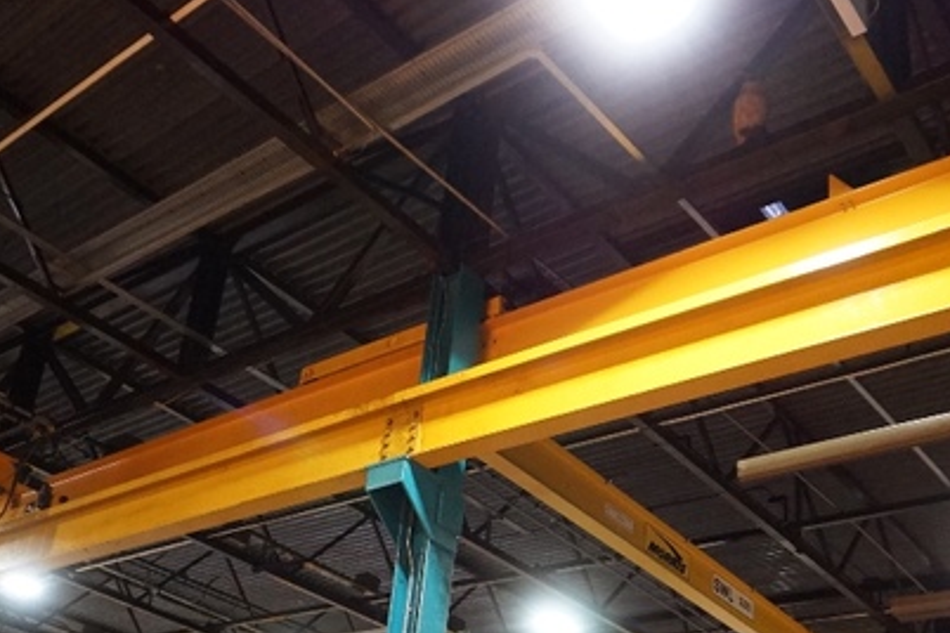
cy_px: 539
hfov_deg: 45.4
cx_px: 425
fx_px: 1135
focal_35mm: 43
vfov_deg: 30.2
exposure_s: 1/125
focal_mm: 16
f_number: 3.5
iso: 3200
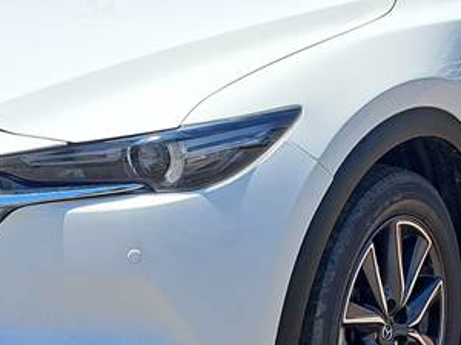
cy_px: 111
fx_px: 1265
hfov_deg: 20.6
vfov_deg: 15.5
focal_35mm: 95
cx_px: 215
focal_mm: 5.23
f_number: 1.8
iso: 50
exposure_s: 1/1266
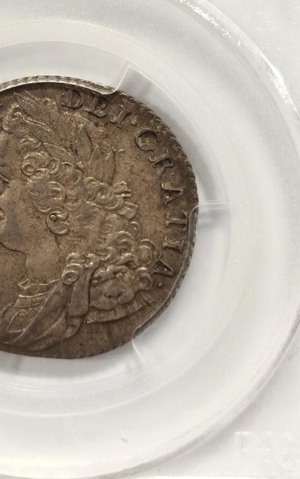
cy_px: 84
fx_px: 1491
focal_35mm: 114
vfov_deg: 18.1
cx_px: 47
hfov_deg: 11.4
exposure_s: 1/100
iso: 160
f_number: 16
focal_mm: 5.56
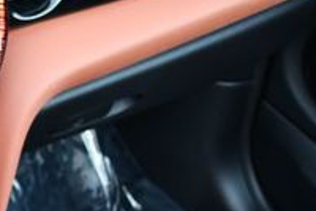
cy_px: 202
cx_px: -81
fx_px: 1011
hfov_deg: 16.9
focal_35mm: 115
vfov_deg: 11.9
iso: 800
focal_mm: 18
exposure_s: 1/160
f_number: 3.5
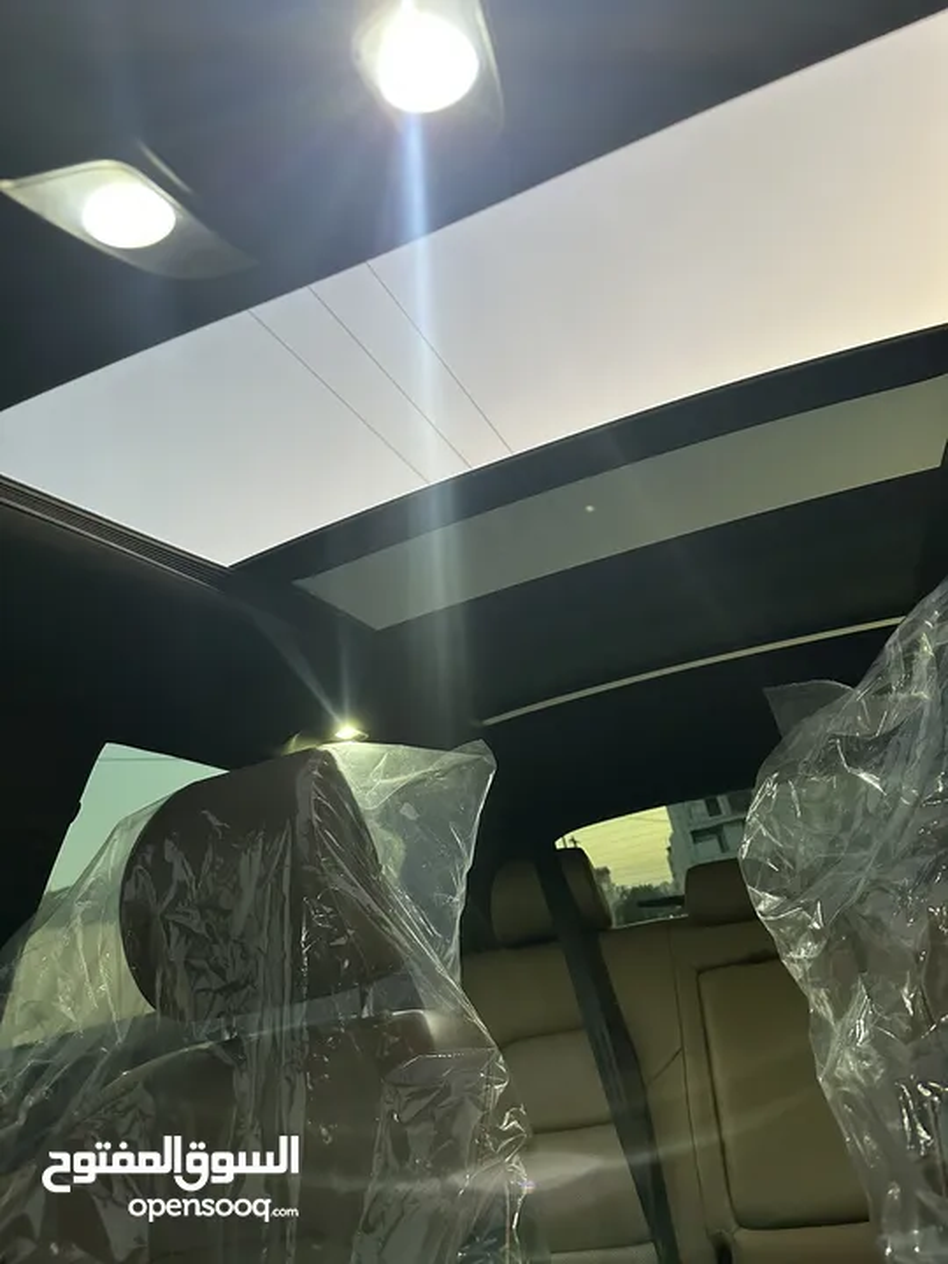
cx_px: 474
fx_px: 876
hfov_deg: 56.8
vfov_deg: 71.6
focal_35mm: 24
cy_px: 632
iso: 500
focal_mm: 6.86
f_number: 1.78
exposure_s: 1/60
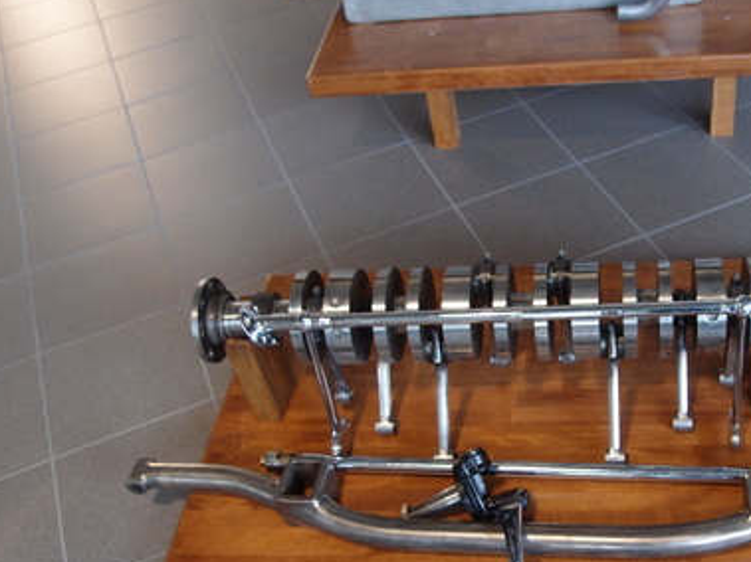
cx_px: 500
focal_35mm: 45
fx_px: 976
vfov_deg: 32.0
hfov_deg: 41.5
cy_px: 352
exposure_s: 1/50
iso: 200
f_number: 1.9
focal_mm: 6.87
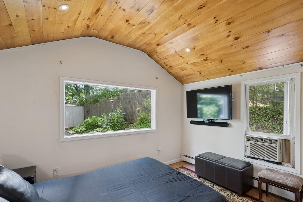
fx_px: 148
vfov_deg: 68.4
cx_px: 165
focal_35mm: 18
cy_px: 113
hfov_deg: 91.2
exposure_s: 1/60
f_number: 8
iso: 640
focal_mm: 15.5
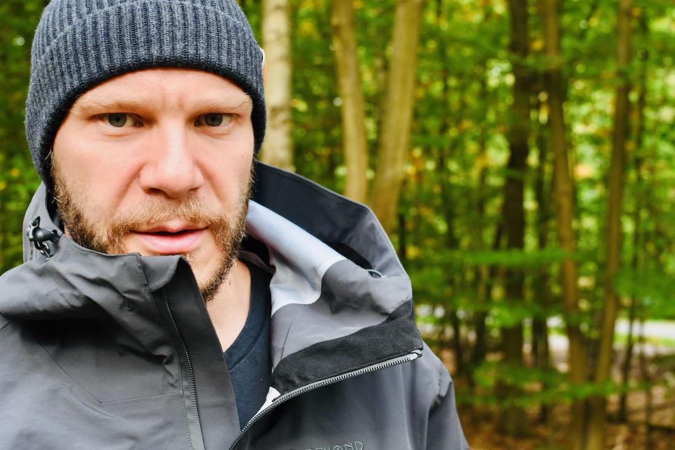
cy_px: 225
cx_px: 338
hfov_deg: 38.2
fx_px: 975
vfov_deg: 26.0
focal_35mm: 52
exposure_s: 1/125
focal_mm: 35
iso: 400
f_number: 5.6
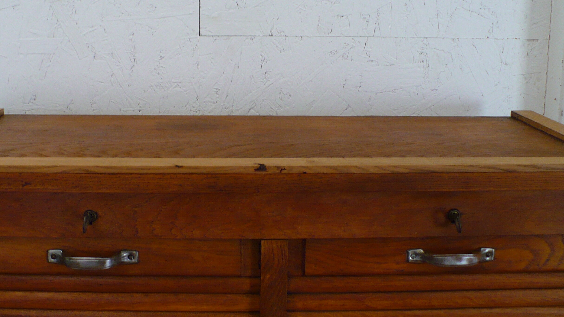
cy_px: 129
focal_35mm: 51
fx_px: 763
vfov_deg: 23.5
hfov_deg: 40.5
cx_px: 238
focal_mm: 6.1
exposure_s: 1/30
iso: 125
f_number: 2.8
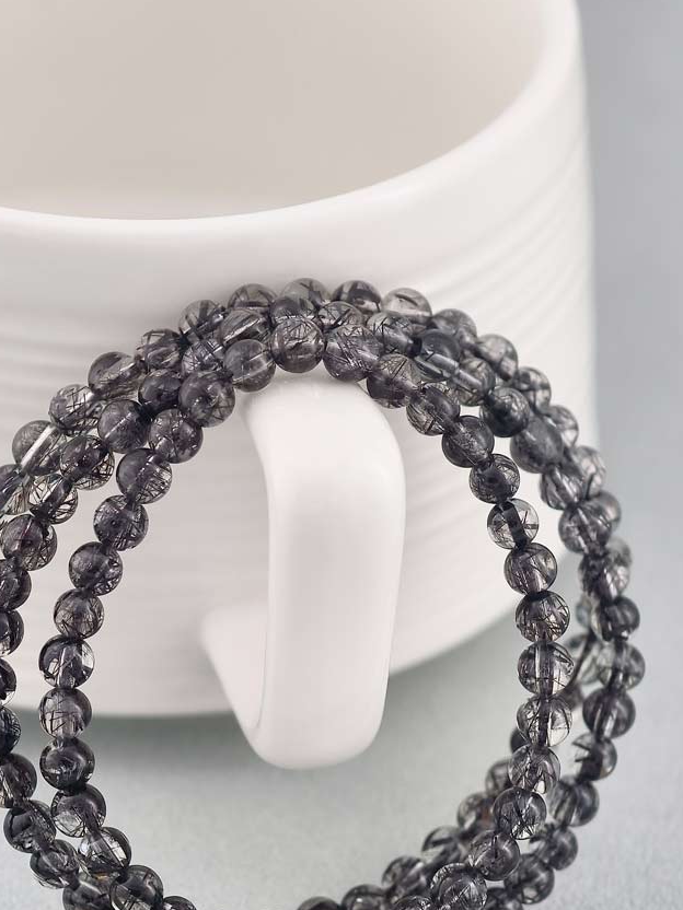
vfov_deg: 16.6
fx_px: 3104
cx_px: 269
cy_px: 624
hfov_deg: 12.5
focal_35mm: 118
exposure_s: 1/160
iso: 125
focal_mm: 22.48
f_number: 2.67
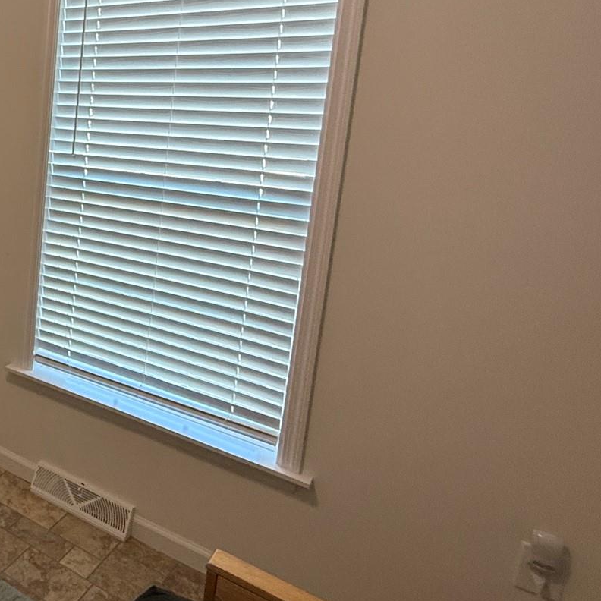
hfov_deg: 35.9
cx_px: -165
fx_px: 629
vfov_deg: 49.8
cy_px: 179
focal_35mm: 32
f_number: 2.2
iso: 250
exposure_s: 1/60
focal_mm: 2.22
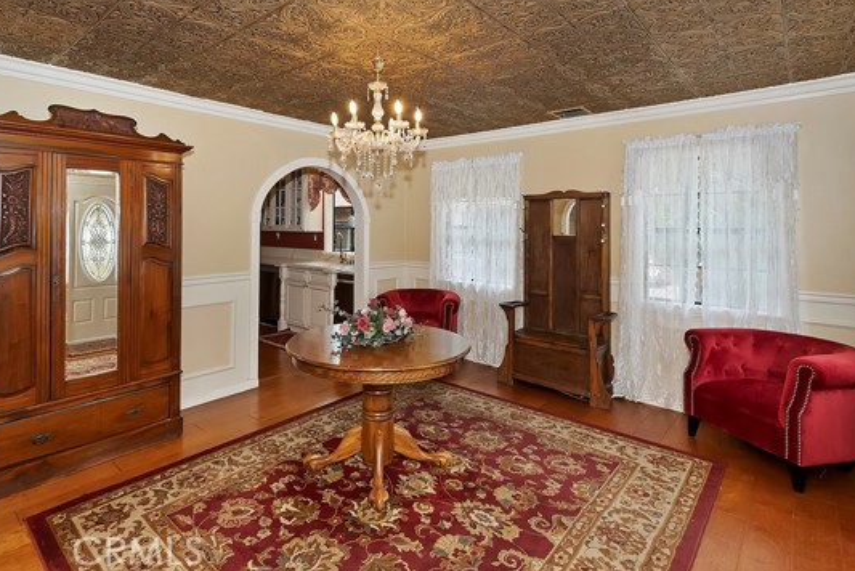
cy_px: 232
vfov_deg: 66.9
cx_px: 390
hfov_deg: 89.7
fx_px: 428
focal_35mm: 18
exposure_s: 1/30
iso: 400
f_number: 8
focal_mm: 10
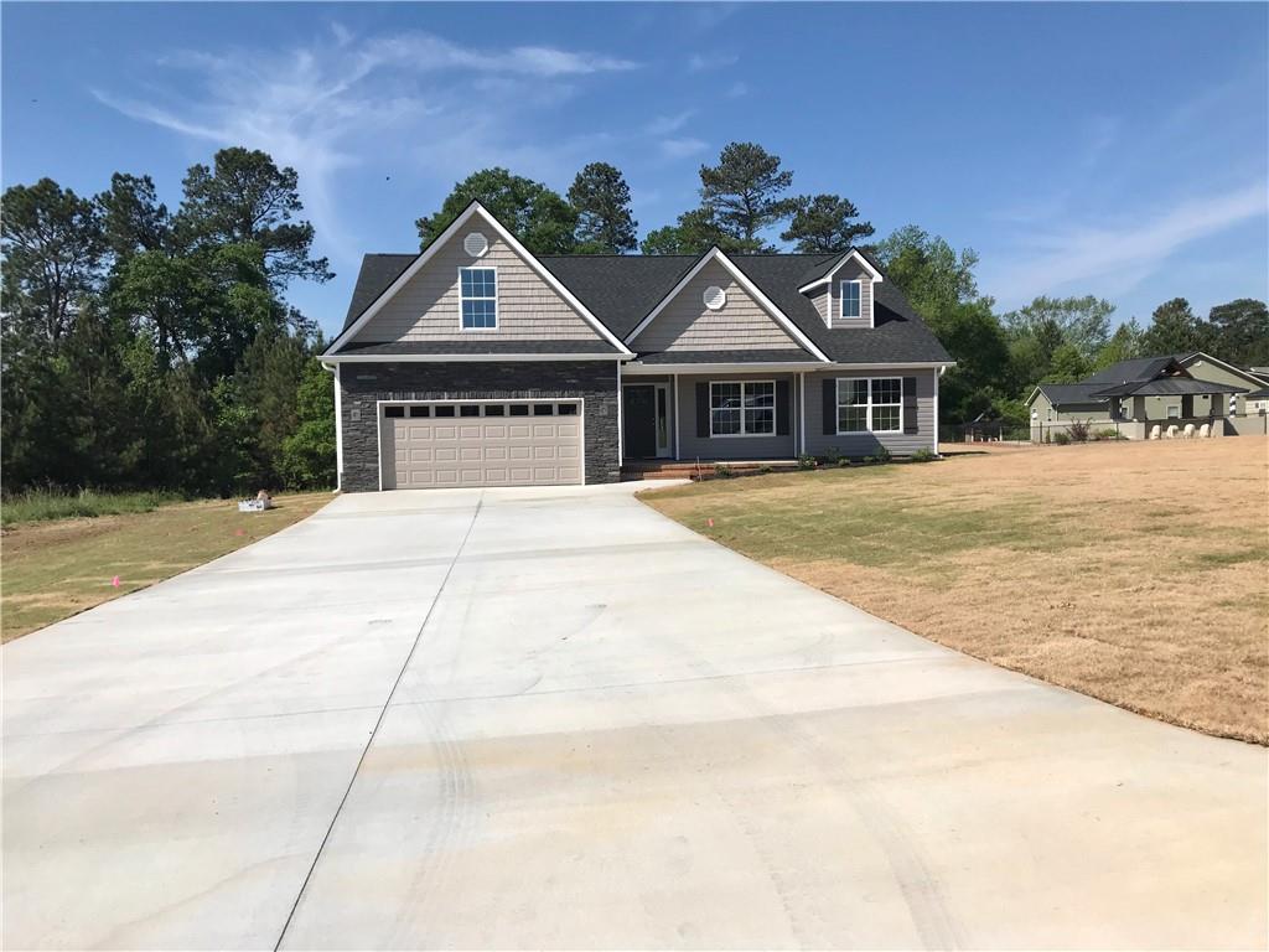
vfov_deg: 49.7
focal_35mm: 28
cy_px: 476
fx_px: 1026
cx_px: 634
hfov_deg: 63.4
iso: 20
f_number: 1.8
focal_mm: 3.99
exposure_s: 1/2907
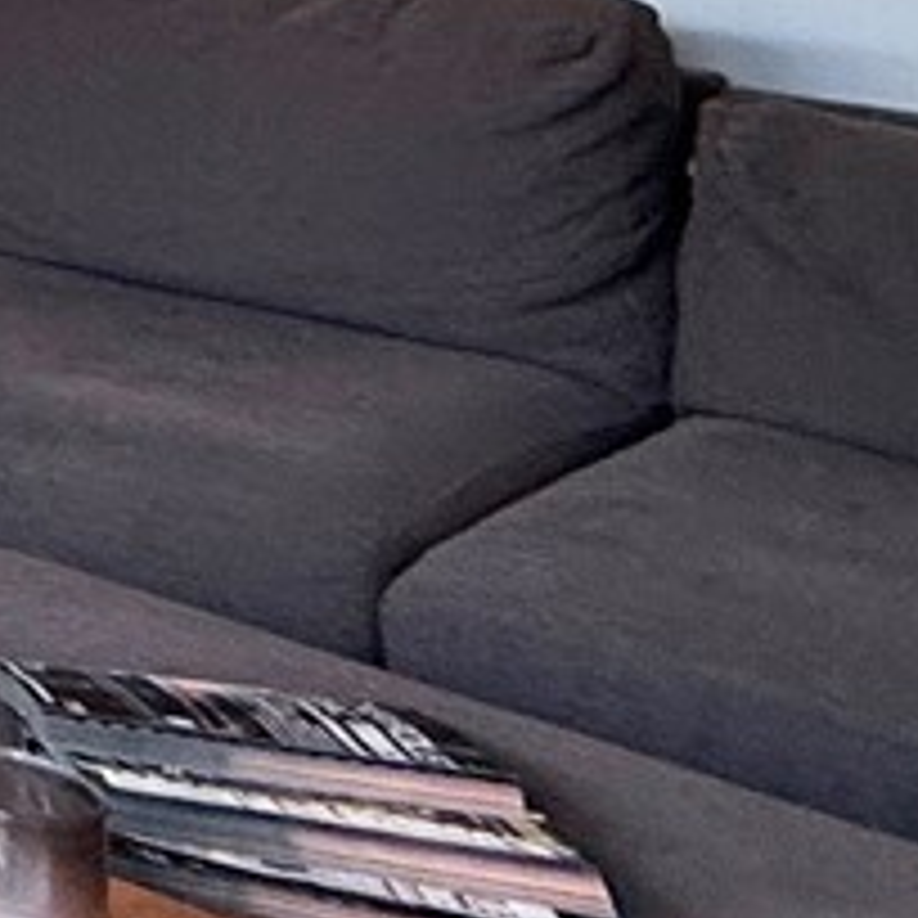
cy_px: -724
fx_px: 2910
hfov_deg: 11.0
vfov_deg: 15.5
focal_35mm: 97
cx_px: -1890
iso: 125
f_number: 2.2
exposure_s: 1/120
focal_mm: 2.22
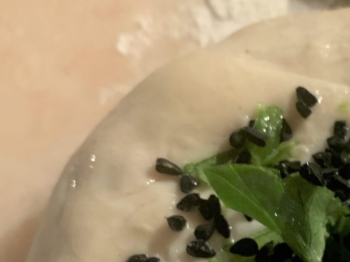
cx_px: 370
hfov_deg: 23.2
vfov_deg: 17.5
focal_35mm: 80
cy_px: 319
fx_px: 809
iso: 160
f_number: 1.8
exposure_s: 1/50
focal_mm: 4.25
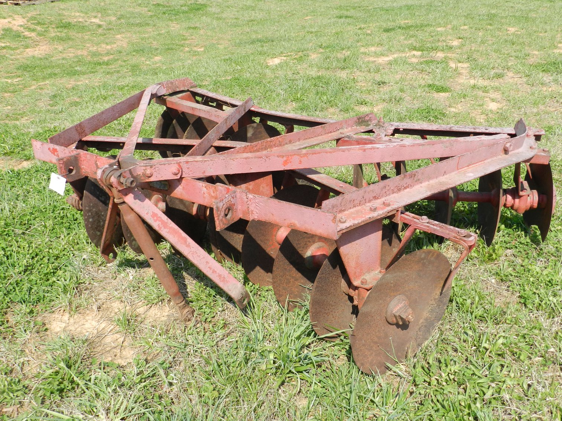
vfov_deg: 44.2
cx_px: 281
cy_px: 210
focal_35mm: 32
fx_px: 520
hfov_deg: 56.8
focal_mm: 5.6
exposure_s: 1/800
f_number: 3.7
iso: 160
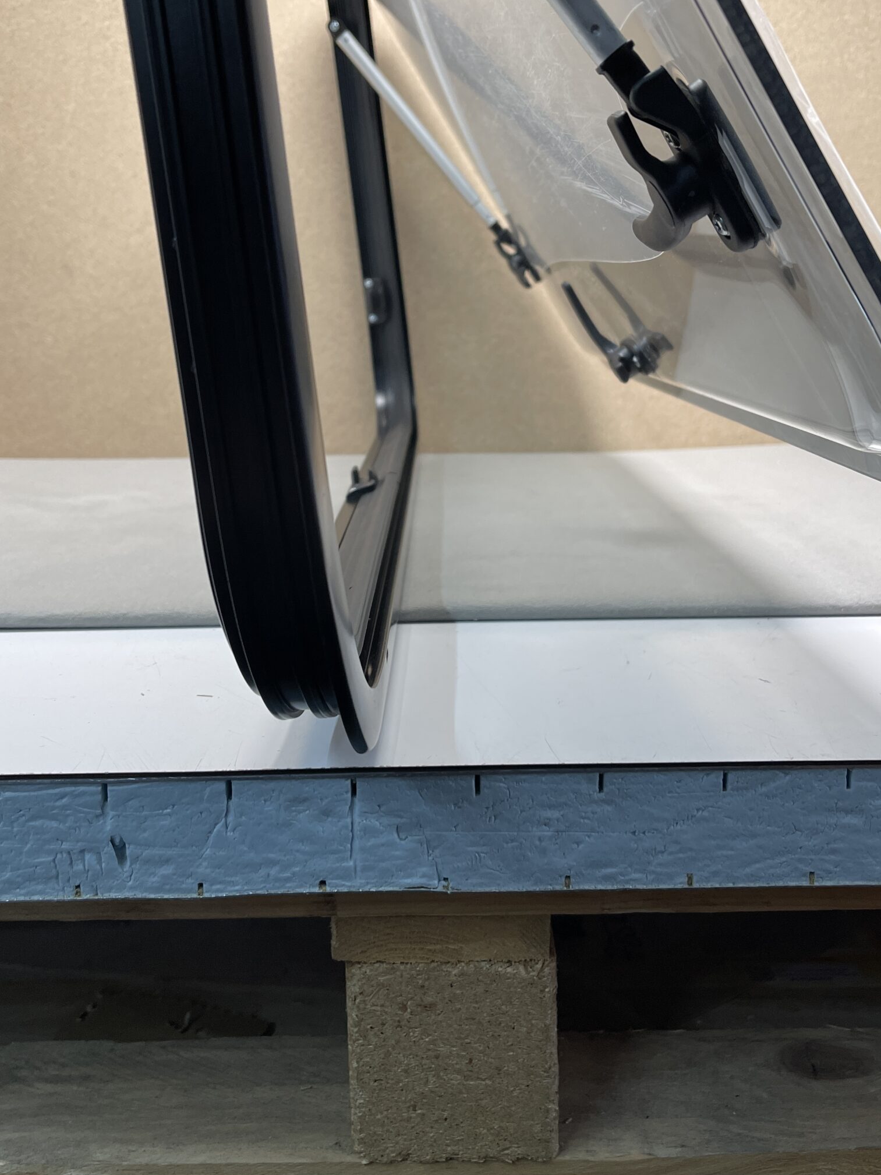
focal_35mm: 33
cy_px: 484
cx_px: 429
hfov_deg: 42.9
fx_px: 1120
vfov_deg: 55.0
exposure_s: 1/100
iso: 100
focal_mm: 5.1
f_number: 1.6
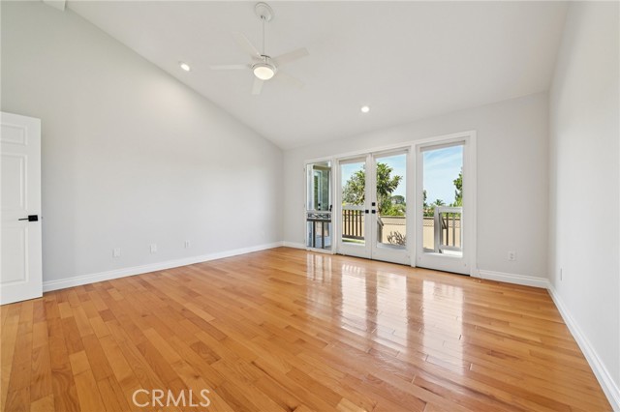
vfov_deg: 85.4
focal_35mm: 13
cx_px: 310
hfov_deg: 108.4
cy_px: 206
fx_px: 224
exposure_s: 1/25
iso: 250
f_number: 8
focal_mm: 13
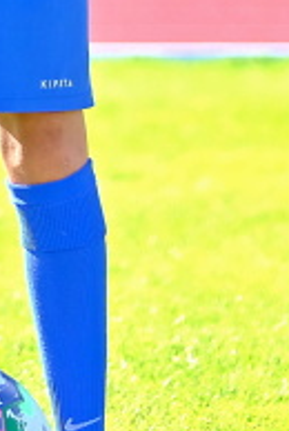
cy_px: -141
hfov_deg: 2.6
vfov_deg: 3.9
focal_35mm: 530
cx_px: -74
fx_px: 6359
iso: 320
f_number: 2.8
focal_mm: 98.2
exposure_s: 1/640
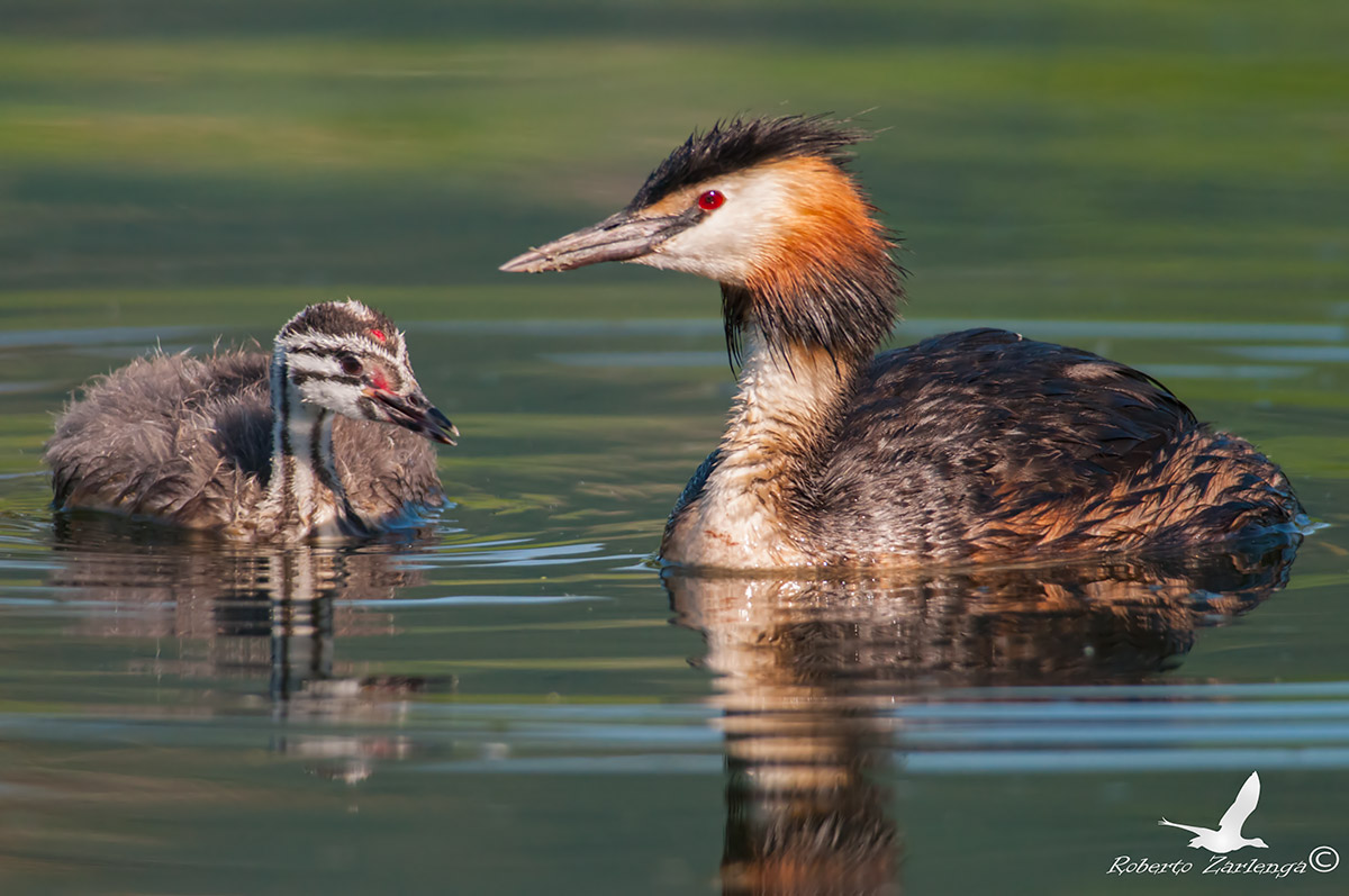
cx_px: 674
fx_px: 33684
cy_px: 448
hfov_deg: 2.3
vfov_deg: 1.5
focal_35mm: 900
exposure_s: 1/2500
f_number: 8
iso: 800
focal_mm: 600
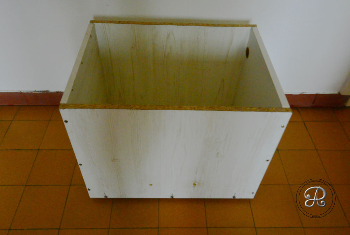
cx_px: 175
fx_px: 282
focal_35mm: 29
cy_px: 118
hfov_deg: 63.6
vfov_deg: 45.1
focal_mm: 11
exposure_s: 1/8
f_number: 8
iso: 400
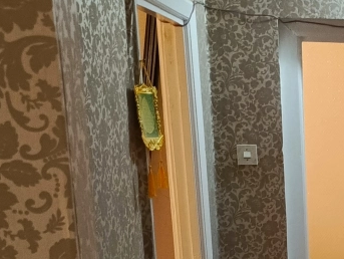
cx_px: 462
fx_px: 836
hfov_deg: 20.9
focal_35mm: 84
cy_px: 366
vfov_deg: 16.3
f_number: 1.75
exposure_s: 1/50
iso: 2692
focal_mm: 5.25
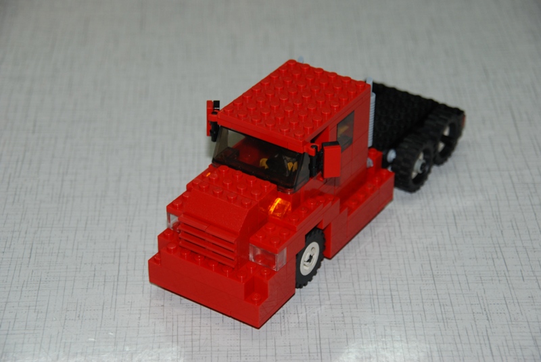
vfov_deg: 14.1
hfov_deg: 20.9
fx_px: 1467
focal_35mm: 98
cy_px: 181
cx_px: 270
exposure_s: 1/60
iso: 400
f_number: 5.3
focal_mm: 65
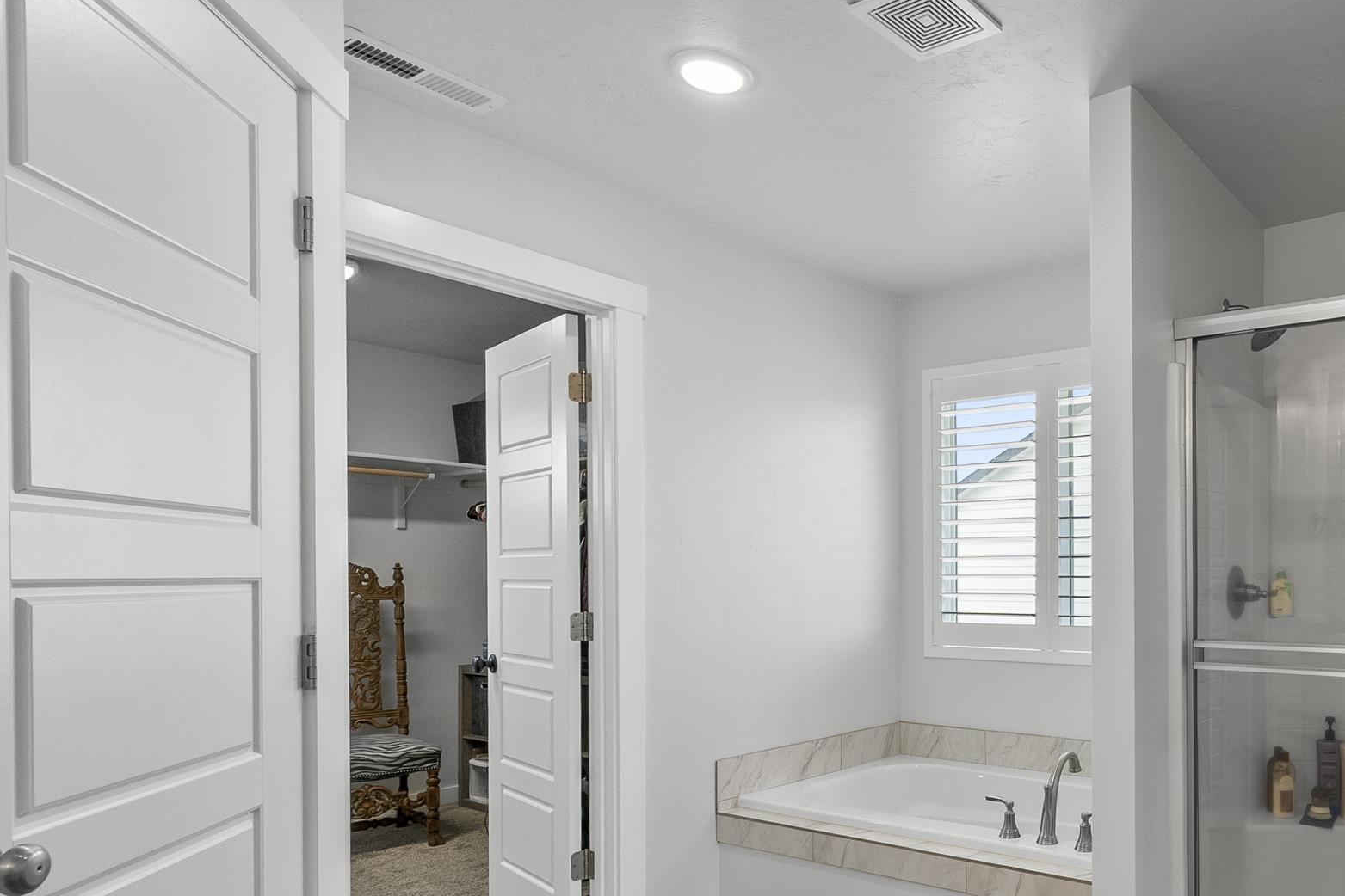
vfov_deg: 51.9
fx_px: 897
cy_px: 615
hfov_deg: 67.3
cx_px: 1062
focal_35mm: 24
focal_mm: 10
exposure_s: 1/10
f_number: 7.1
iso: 400
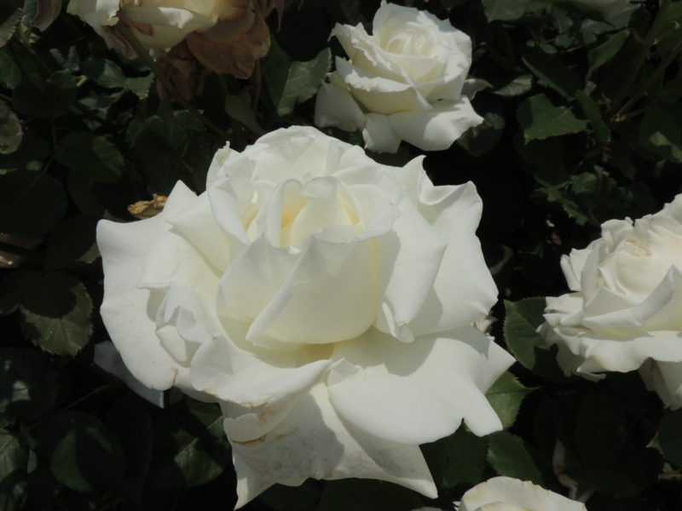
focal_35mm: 24
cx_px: 341
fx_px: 473
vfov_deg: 56.8
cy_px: 256
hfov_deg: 71.6
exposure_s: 1/1600
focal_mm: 4.3
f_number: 6.6
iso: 100
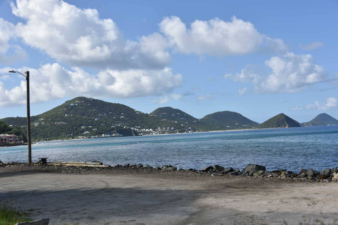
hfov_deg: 41.1
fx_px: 451
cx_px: 169
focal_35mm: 48
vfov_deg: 28.1
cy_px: 112
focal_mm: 48
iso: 100
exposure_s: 1/320
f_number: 9
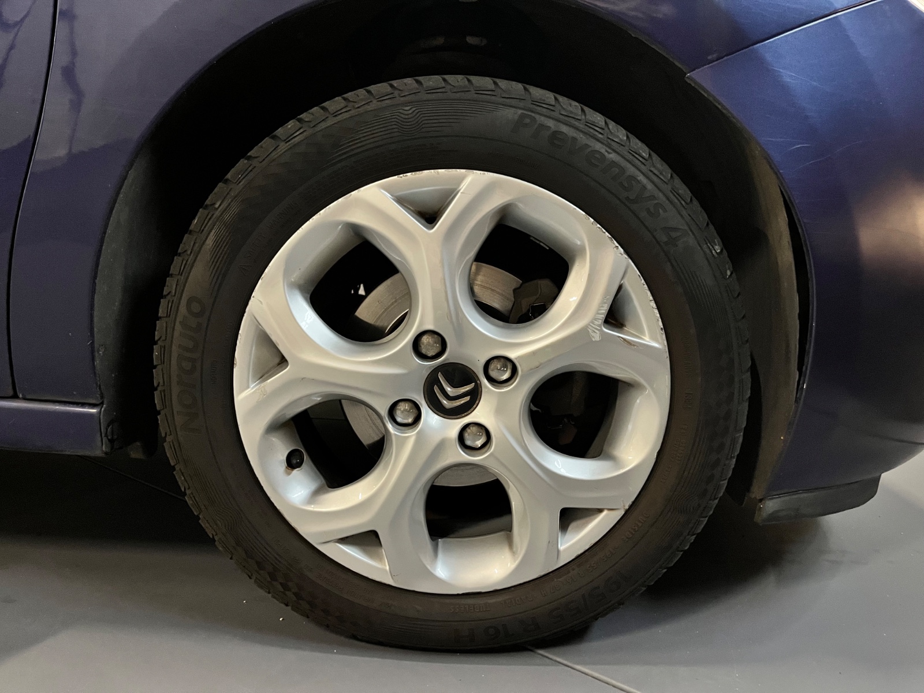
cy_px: 346
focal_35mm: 26
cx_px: 462
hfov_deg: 67.3
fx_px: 694
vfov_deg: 53.1
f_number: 1.6
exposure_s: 1/33
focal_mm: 5.1
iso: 640
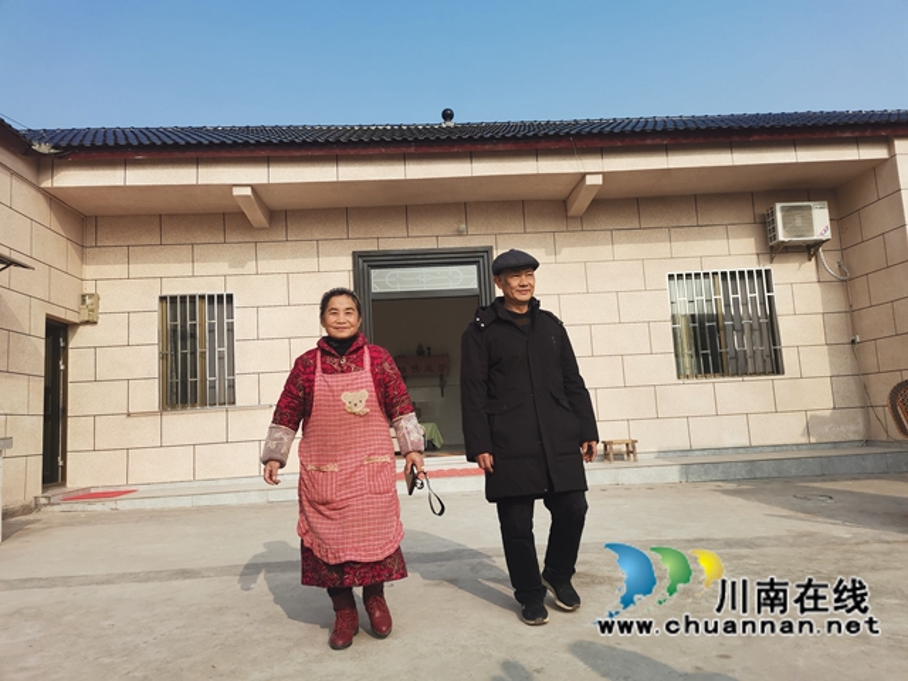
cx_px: 454
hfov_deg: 67.3
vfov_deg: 53.1
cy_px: 340
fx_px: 682
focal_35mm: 26
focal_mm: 4.75
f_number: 1.8
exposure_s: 1/1395
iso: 50
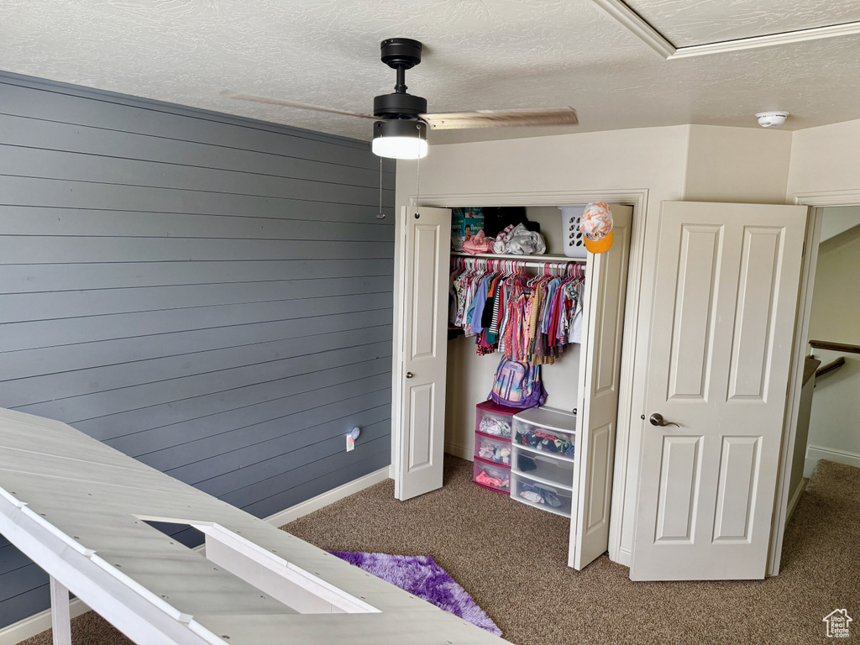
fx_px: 596
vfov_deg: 56.8
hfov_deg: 71.6
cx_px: 430
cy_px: 322
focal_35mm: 24
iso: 200
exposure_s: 1/120
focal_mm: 6.76
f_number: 1.78
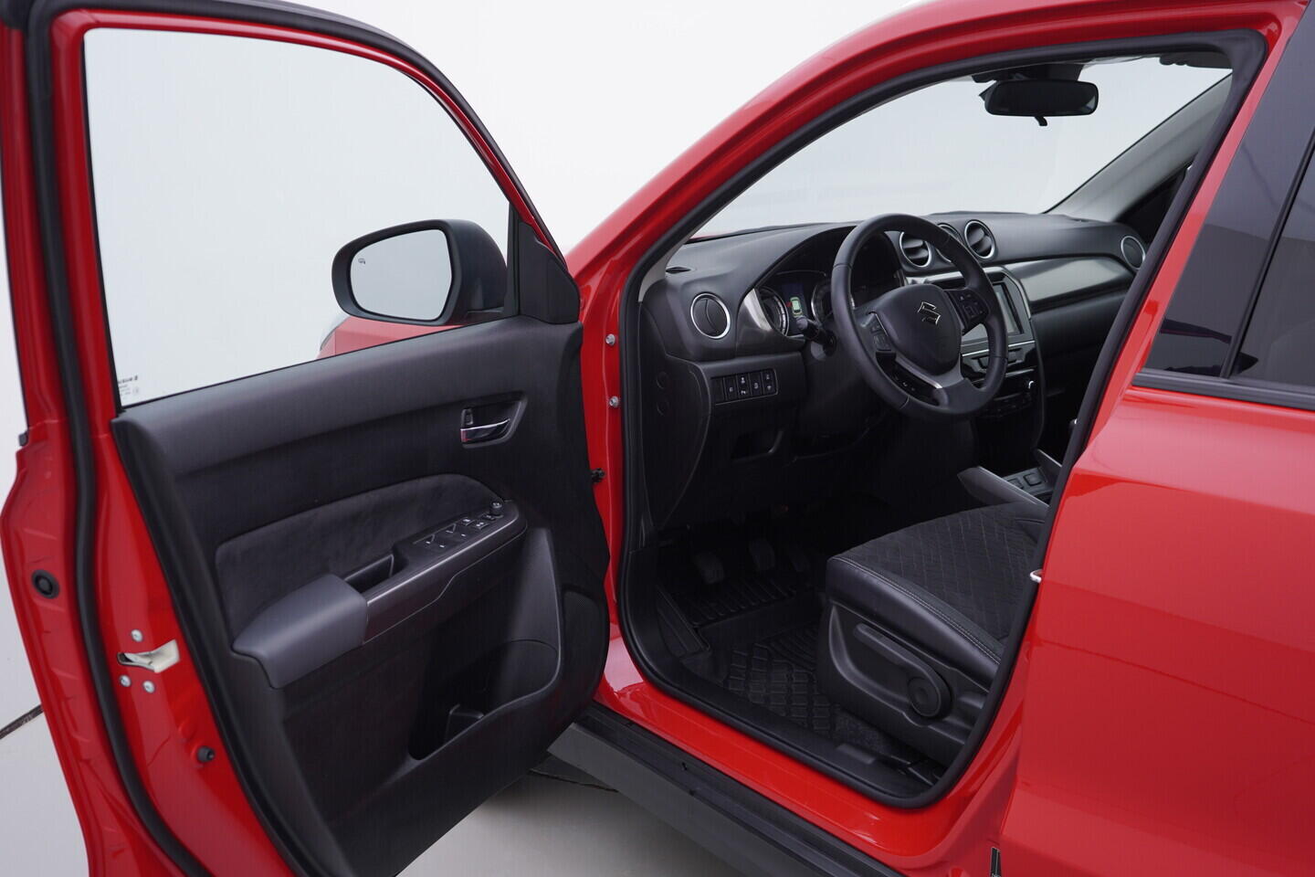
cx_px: 658
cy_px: 438
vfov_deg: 36.9
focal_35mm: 36
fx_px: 1315
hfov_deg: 53.1
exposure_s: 1/60
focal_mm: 24
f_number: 3.5
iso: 125
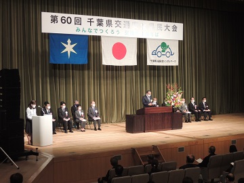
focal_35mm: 62
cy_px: 92
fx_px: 437
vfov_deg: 23.7
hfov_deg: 31.2
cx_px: 122
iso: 400
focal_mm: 11.1
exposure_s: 1/25
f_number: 4.2
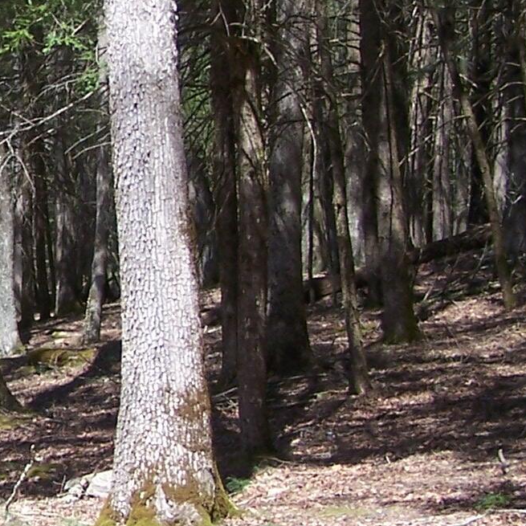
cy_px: 157
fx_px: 2269
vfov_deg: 13.2
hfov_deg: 12.7
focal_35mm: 132
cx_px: -189
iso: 80
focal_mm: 6.3
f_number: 2.8
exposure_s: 1/500
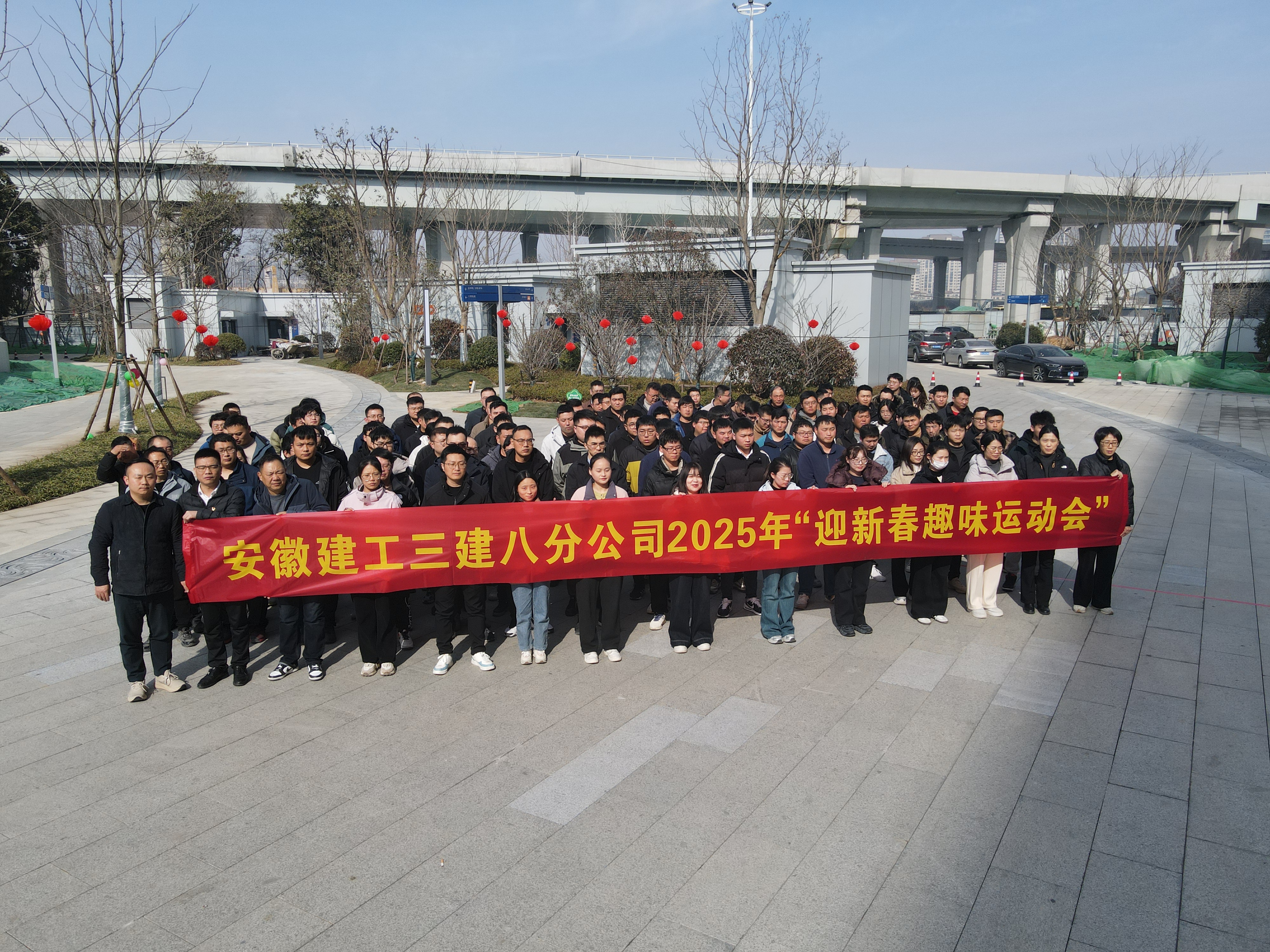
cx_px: 635
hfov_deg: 71.6
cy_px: 476
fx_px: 881
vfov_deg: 56.8
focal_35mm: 24
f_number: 2.8
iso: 100
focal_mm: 4.5
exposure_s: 1/725
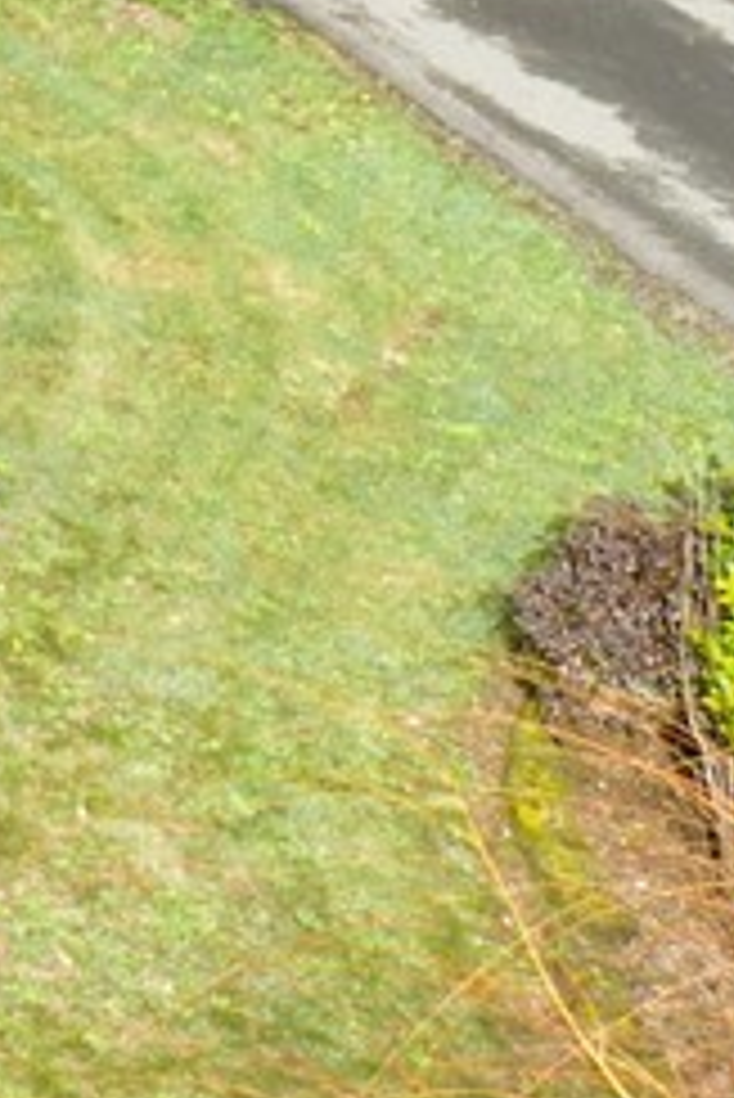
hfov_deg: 5.9
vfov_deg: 11.7
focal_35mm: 167
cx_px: -2871
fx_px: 5100
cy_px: -608
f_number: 5
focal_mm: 8.8
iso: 100
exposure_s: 1/800
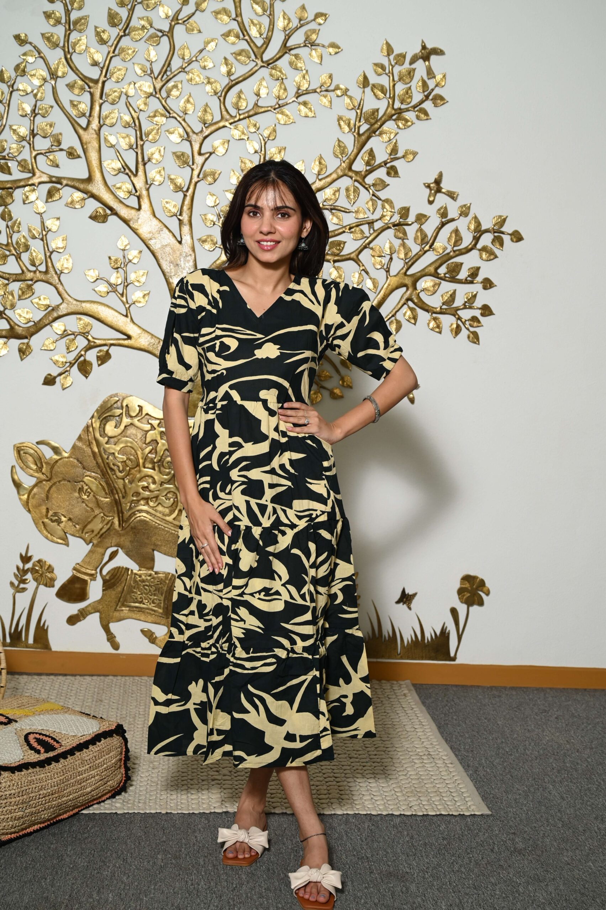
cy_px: 455
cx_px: 303
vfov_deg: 41.9
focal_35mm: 47
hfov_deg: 28.6
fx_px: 1188
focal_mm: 47
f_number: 5
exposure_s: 1/160
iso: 400
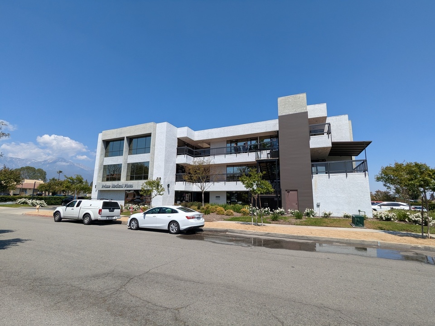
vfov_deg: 78.1
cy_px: 163
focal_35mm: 16
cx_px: 218
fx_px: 201
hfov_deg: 94.5
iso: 47
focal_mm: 2.35
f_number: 2.2
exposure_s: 1/2398
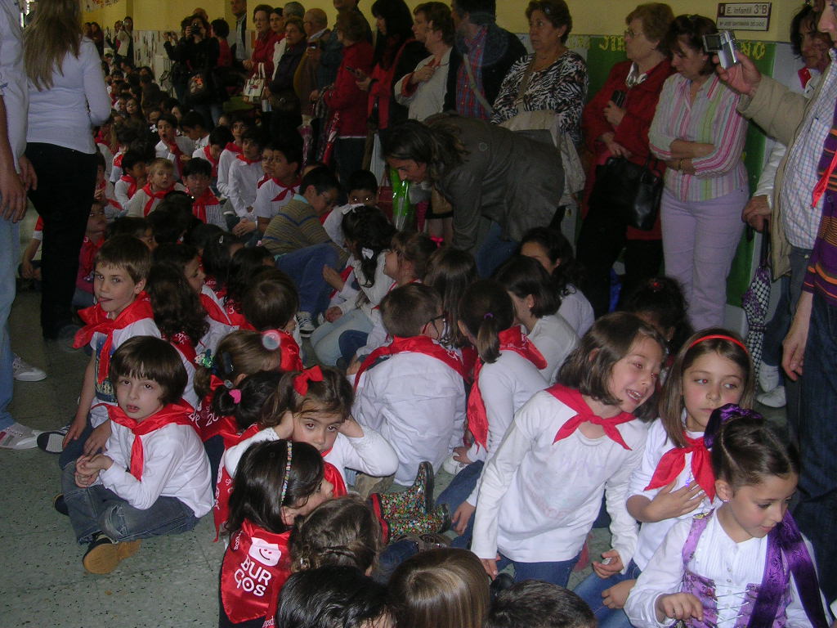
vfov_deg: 37.7
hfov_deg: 49.0
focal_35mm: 38
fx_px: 919
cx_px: 418
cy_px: 314
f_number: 2.8
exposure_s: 1/60.1
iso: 74
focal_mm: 5.8
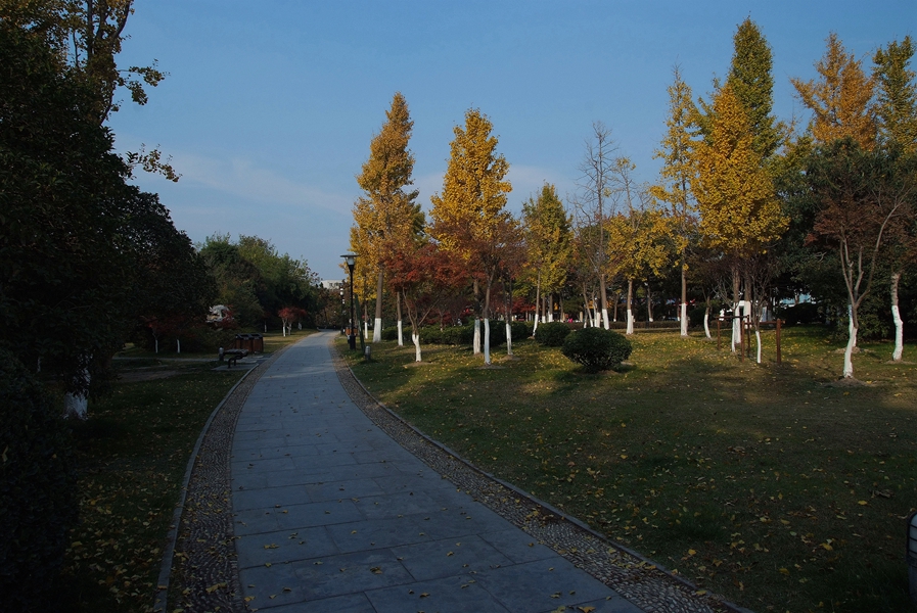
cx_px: 458
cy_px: 306
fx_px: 1224
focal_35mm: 48
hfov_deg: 41.1
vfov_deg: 28.1
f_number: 10
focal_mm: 32
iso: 200
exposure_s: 1/350
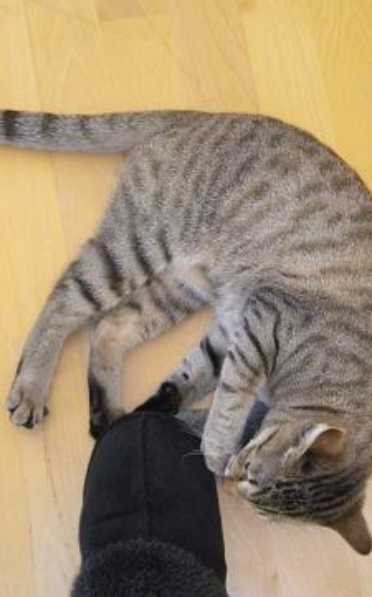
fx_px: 1187
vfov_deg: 28.2
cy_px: 297
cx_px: 212
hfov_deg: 17.8
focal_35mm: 73
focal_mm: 12.3
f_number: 4.6
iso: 800
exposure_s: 1/97.2
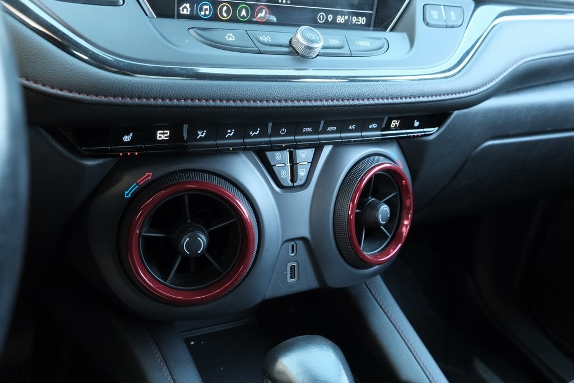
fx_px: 494
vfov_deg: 42.3
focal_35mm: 31
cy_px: 192
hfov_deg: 60.3
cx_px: 287
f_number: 5
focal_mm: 20.5
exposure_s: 1/60
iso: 2500
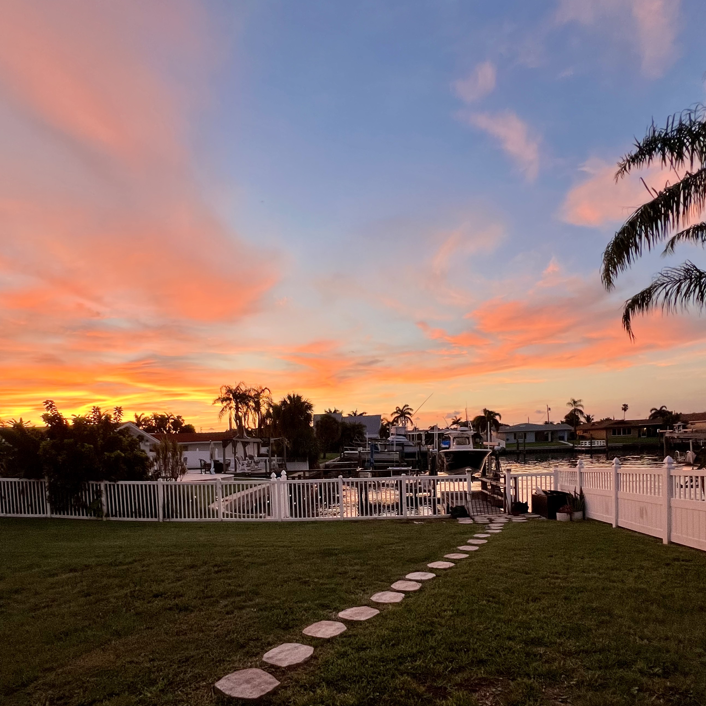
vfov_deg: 78.4
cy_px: 464
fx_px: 415
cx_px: 343
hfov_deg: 80.7
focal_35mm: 18
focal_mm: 1.57
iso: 100
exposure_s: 1/99
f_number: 1.8
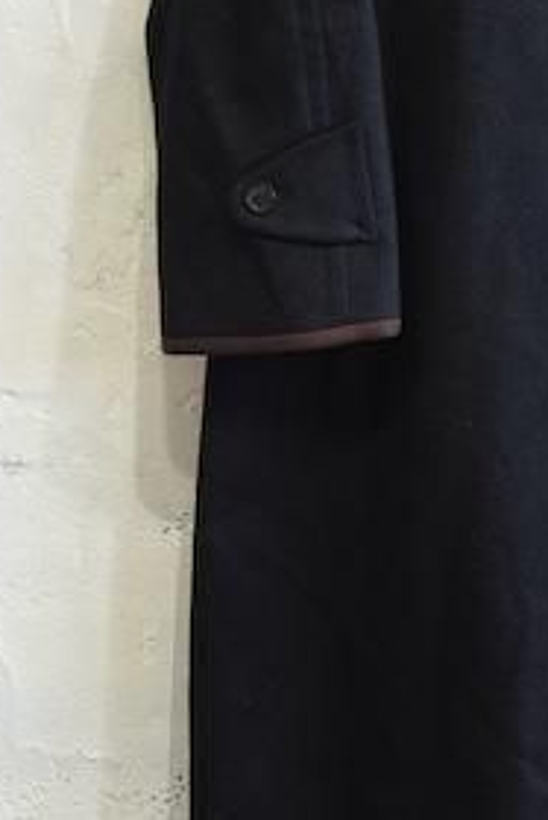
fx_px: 1961
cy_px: 9
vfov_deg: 22.7
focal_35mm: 86
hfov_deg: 15.4
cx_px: 645
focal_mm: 32
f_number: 6.3
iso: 3200
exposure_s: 1/80
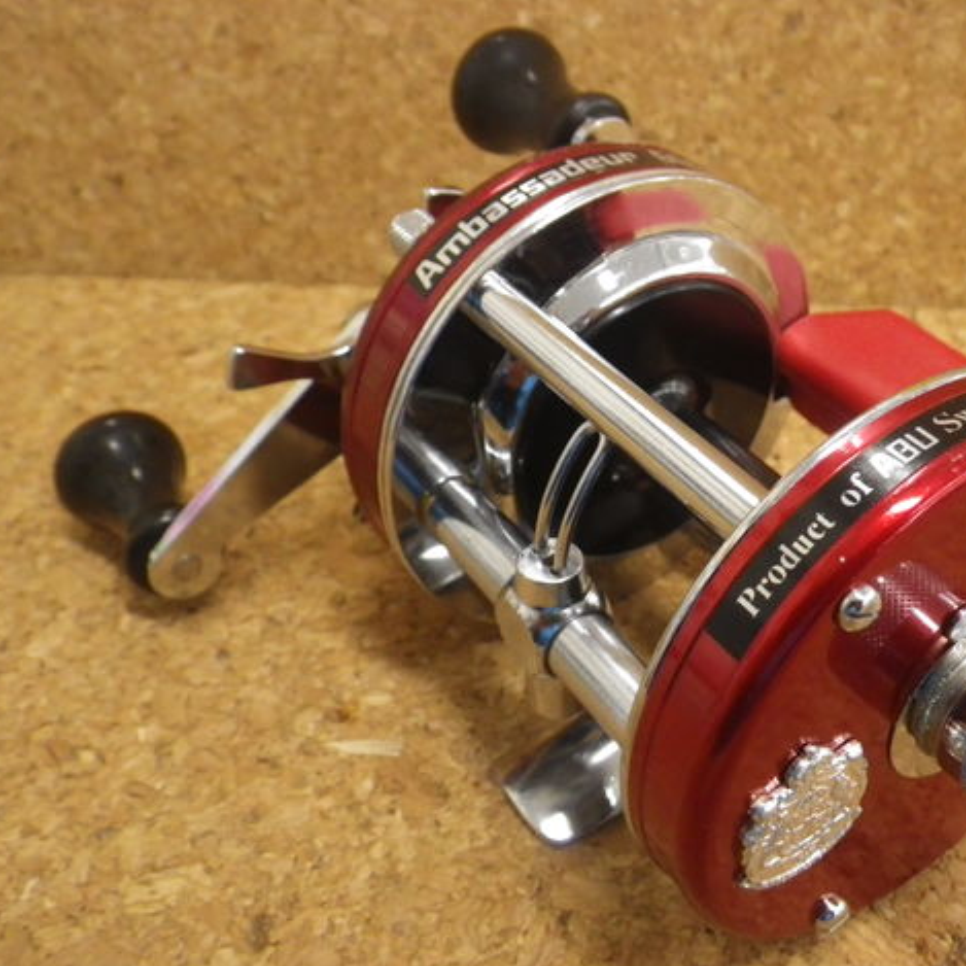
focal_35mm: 41
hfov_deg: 40.5
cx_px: 632
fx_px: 1294
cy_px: 492
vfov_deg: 40.9
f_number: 3.8
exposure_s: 1/50
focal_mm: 6.1
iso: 400
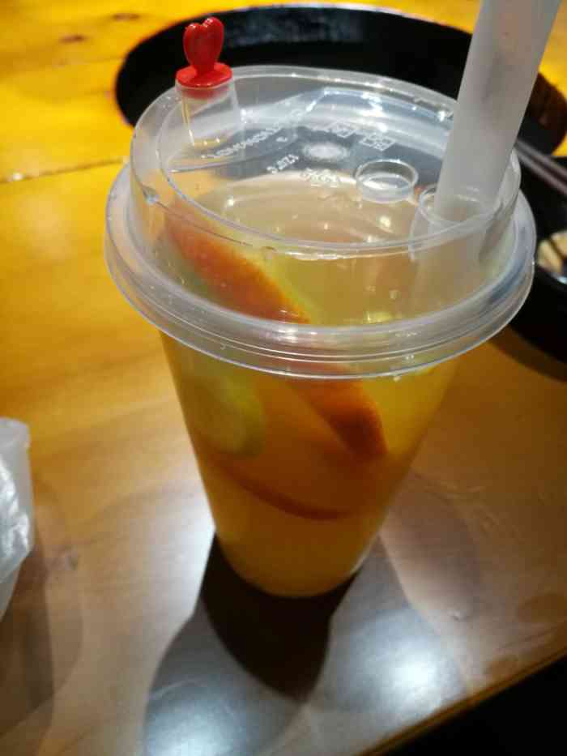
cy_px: 378
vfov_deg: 65.3
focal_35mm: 27
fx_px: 590
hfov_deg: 51.4
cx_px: 284
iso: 320
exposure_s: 1/33.3
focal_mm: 4.5
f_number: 2.2
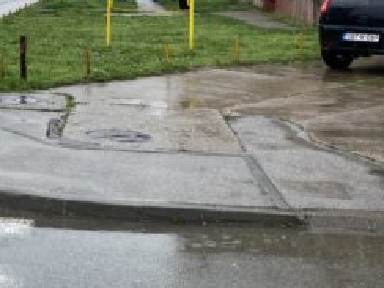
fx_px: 910
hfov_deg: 22.2
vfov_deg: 17.6
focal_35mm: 82
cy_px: 14
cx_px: -61
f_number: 1.8
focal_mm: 4.25
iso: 32
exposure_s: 1/1034
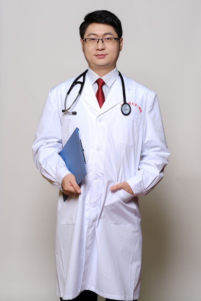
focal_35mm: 84
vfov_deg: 24.2
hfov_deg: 16.3
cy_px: 150
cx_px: 100
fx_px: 703
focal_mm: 56
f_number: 4
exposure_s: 1/160
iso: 250
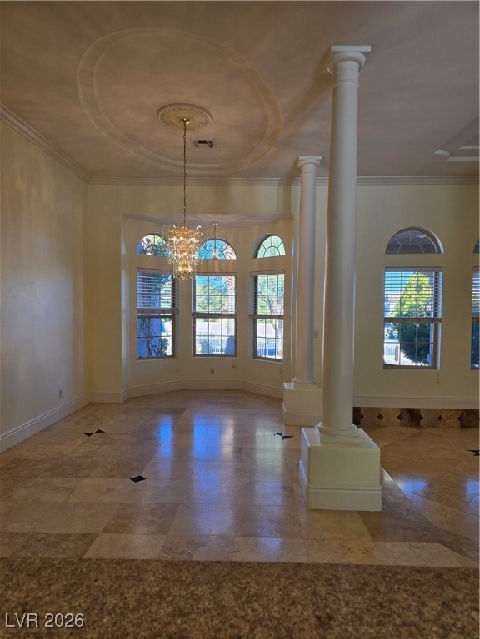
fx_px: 425
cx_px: 240
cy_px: 320
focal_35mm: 23
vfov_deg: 73.9
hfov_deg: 58.9
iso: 32
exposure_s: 1/120
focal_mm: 6.3
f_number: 1.7
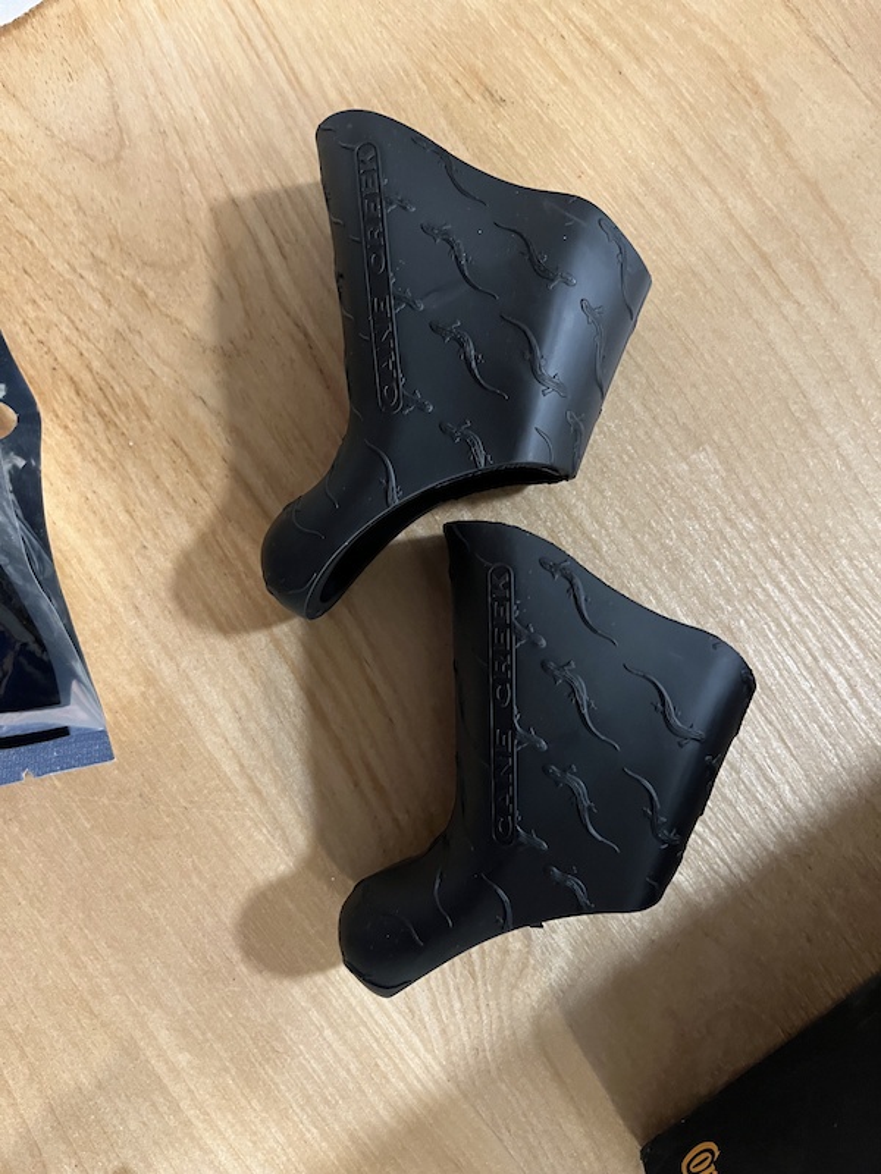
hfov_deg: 53.1
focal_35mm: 26
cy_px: 587
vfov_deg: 67.3
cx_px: 440
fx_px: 882
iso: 500
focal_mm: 5.1
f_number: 1.6
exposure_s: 1/30
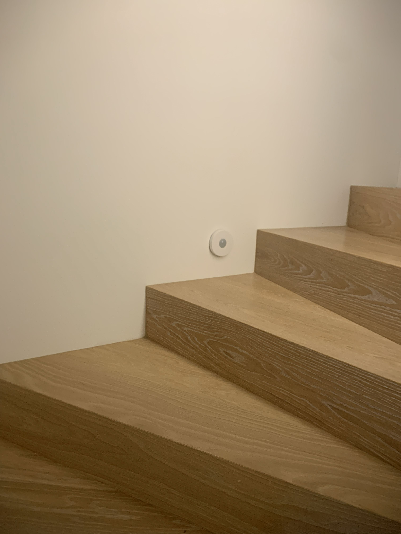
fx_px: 402
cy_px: 267
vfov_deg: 67.3
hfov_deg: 53.1
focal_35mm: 26
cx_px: 200
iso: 160
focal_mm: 4.25
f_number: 1.8
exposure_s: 1/41
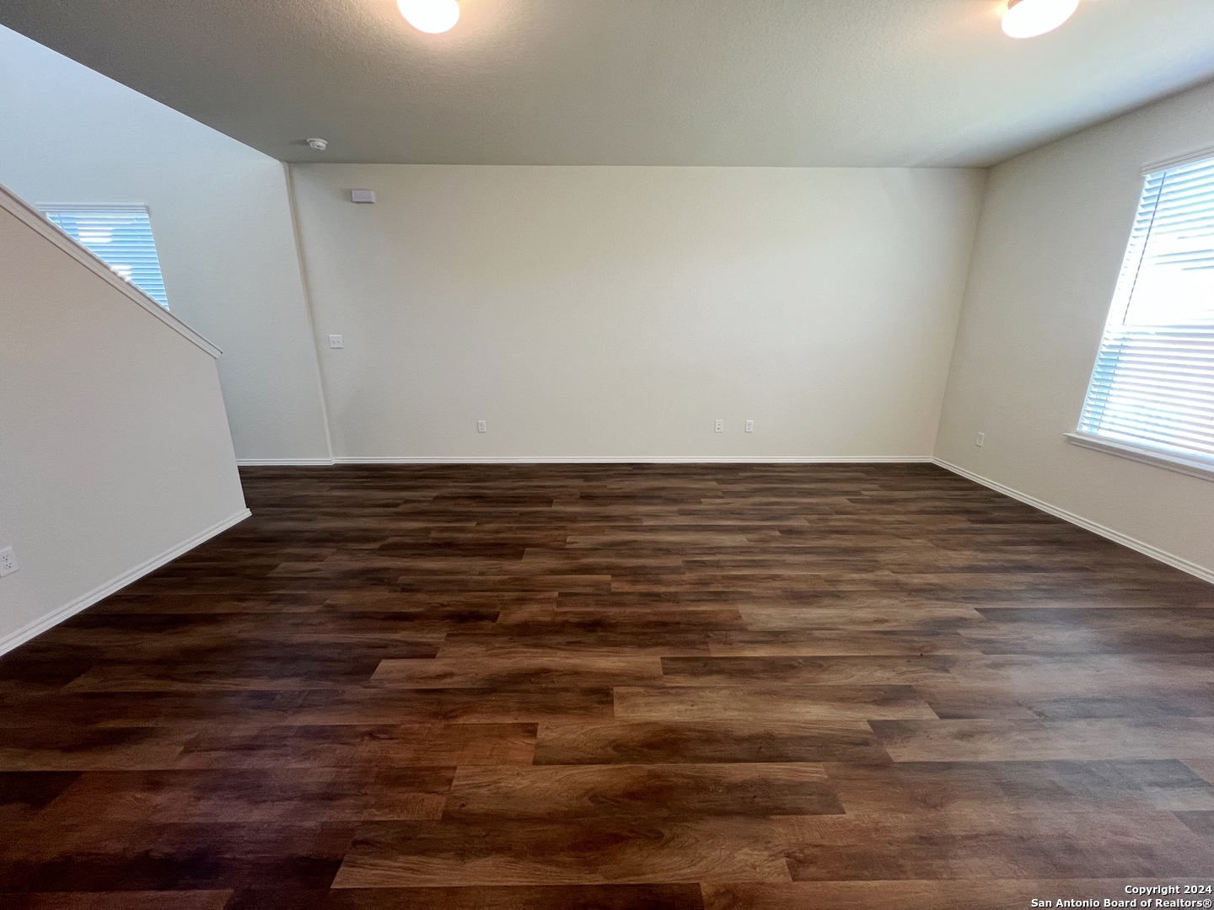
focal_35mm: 13
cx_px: 607
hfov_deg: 106.2
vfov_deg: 89.9
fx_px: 456
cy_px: 455
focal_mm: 1.57
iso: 200
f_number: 1.8
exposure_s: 1/60
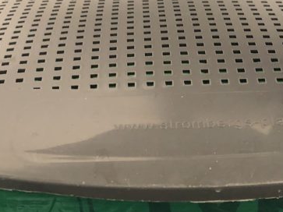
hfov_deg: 24.6
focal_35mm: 79
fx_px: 646
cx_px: 193
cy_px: 267
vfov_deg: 17.6
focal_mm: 4
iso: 100
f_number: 1.8
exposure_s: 1/11
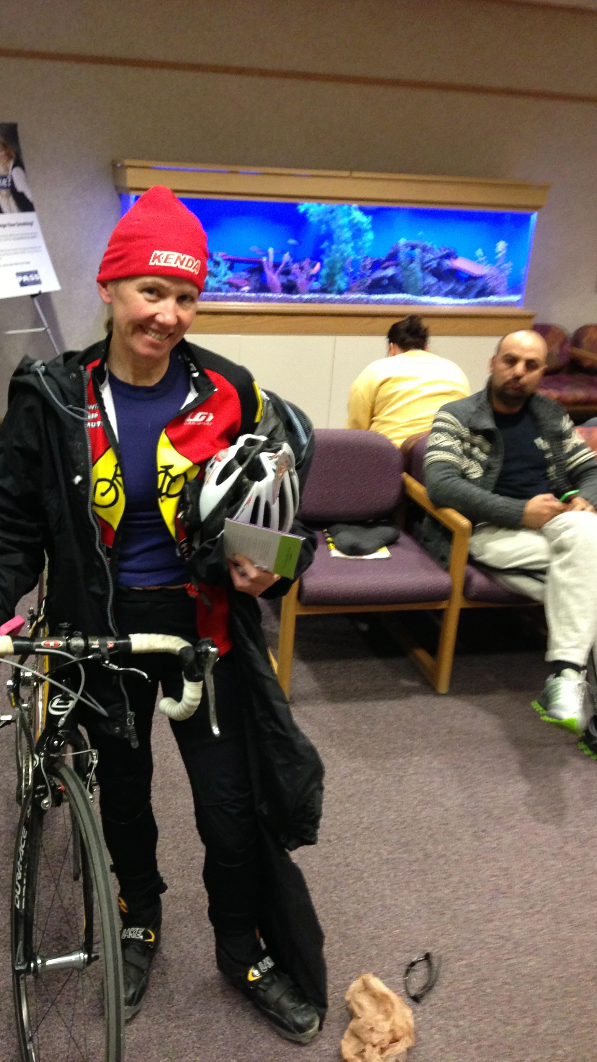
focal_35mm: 36
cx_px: 225
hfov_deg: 32.7
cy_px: 531
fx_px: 1013
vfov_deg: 55.3
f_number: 2.4
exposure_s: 1/20
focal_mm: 4.13
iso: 320
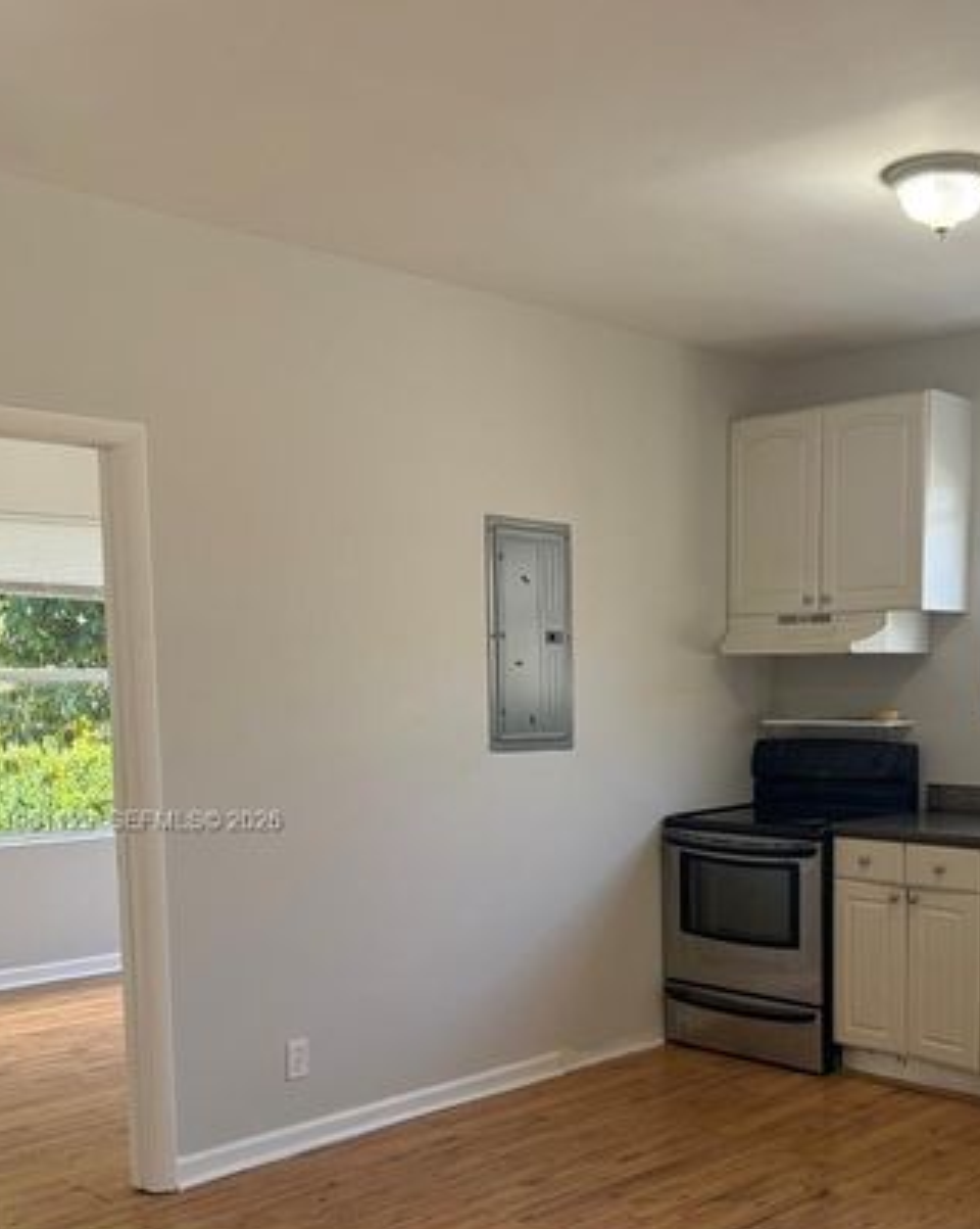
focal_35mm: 39
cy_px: 823
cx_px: 732
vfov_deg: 46.1
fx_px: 1416
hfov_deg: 37.3
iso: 125
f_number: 1.78
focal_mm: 6.76
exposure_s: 1/123
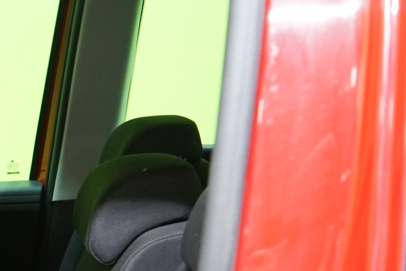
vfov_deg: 17.2
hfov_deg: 22.8
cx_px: -193
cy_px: 381
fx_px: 823
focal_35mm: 73
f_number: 4.5
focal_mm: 24
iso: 2000
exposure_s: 1/20
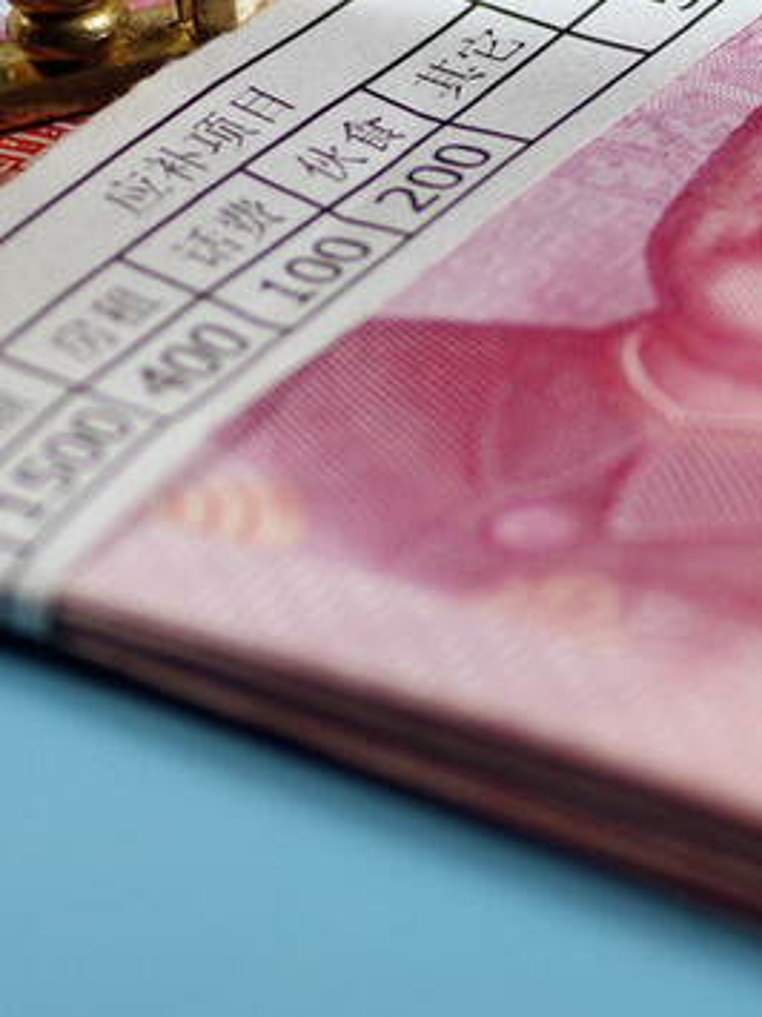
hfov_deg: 3.0
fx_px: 14302
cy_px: 129
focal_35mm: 487
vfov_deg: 4.1
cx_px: 756
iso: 400
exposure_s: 1/200
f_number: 4
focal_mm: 100
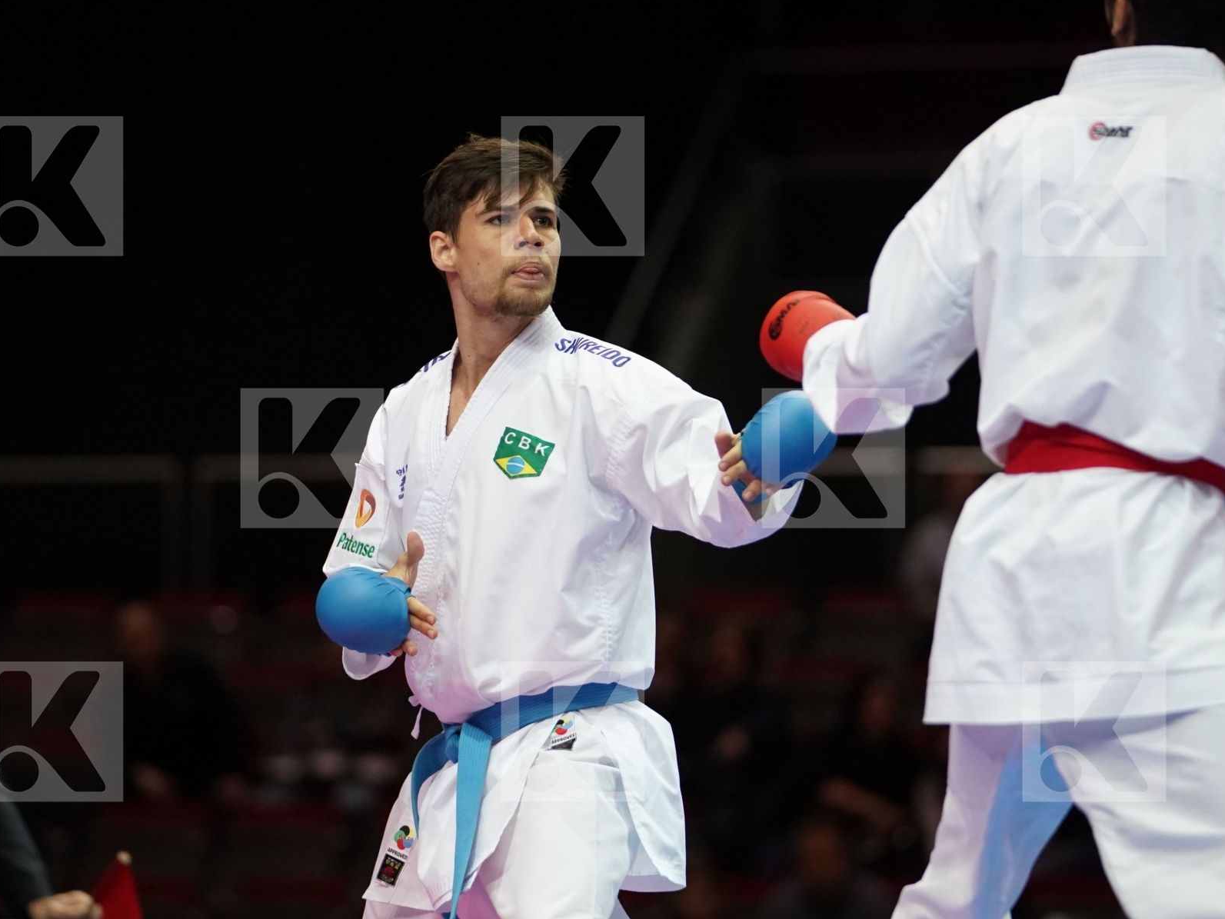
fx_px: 9343
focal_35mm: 264
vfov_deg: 5.6
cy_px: 458
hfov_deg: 7.5
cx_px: 573
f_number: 2.8
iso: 3200
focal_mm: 162
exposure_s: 1/1000
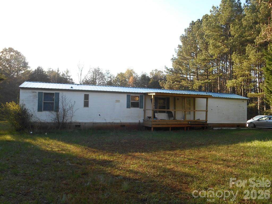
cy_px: 102
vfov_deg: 53.0
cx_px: 136
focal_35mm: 26
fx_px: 204
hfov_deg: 67.3
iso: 80
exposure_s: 1/160
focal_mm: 4.7
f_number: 3.4
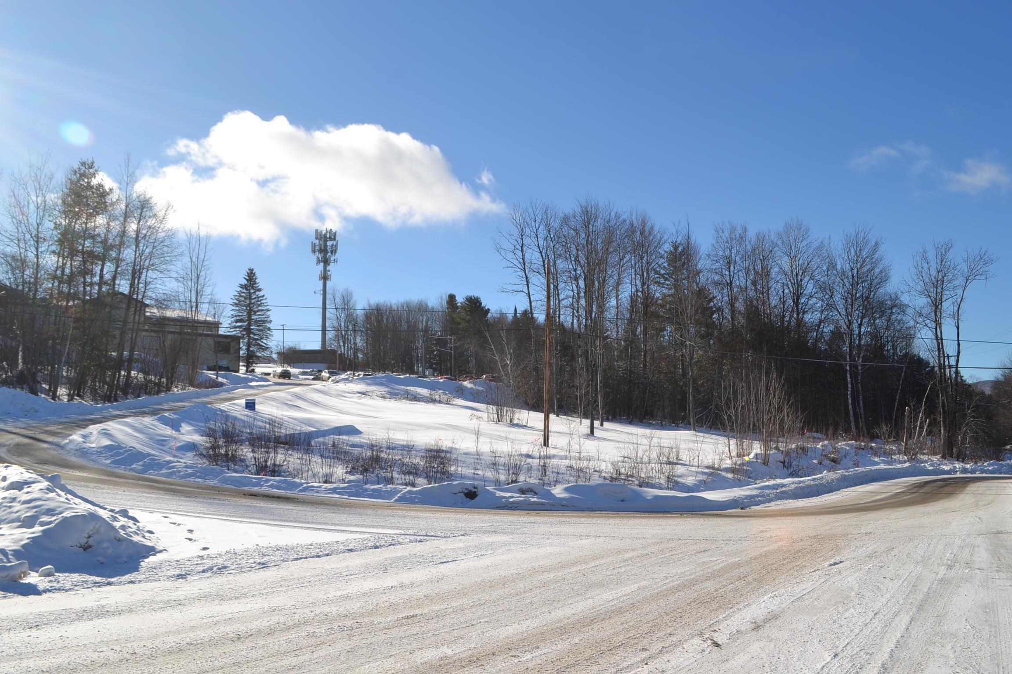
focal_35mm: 33
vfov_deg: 40.0
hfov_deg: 57.2
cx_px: 506
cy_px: 337
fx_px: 928
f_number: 11
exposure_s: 1/200
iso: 100
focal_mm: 22
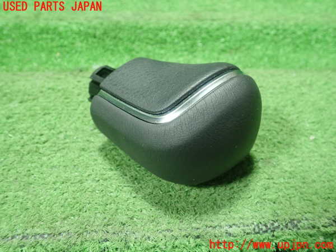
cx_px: 168
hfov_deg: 60.0
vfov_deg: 46.8
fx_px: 291
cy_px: 126
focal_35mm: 30
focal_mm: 5.5
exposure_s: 1/125
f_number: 2.3
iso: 800
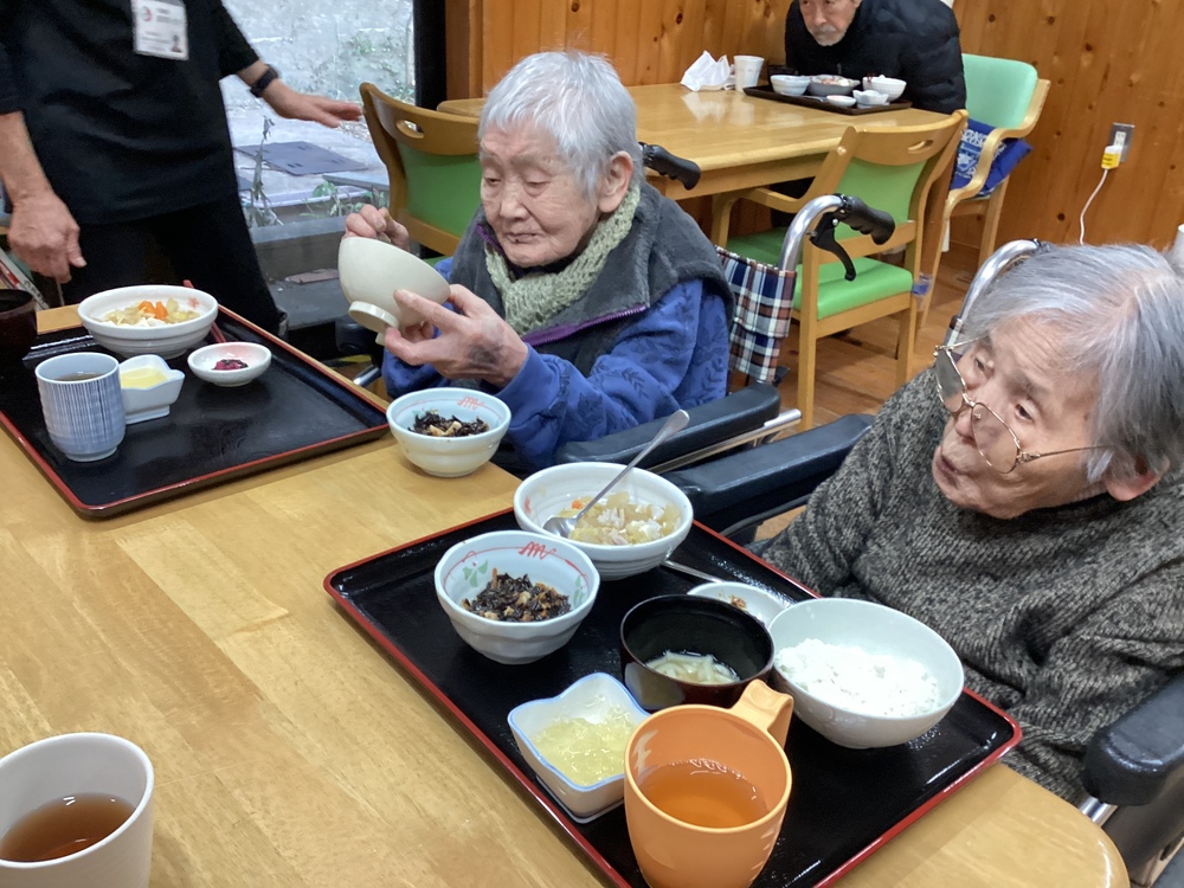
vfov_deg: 45.4
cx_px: 592
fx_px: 1060
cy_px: 444
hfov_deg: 58.4
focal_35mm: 31
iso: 250
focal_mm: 3.3
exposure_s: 1/60
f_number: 2.4
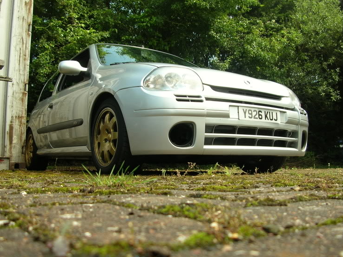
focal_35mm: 38
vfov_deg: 37.7
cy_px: 123
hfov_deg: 49.0
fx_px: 376
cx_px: 163
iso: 50
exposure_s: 1/373
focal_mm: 5.8
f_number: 2.8
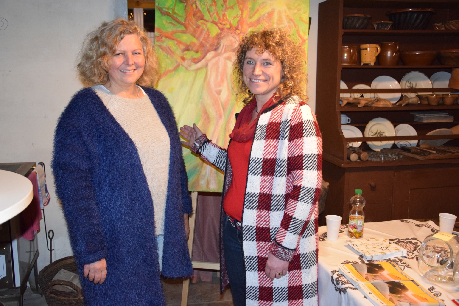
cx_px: 230
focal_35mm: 38
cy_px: 153
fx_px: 478
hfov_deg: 51.3
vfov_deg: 35.5
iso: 3200
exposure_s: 1/60
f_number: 4
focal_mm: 25
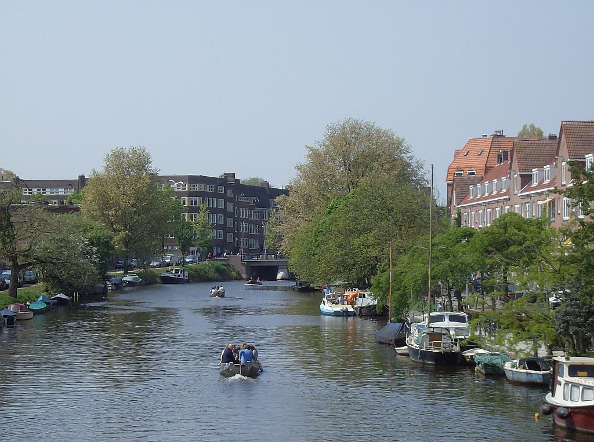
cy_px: 221
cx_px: 297
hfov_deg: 18.3
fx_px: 1849
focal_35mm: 108
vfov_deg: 13.7
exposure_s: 1/338
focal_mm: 18
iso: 100
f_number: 7.8
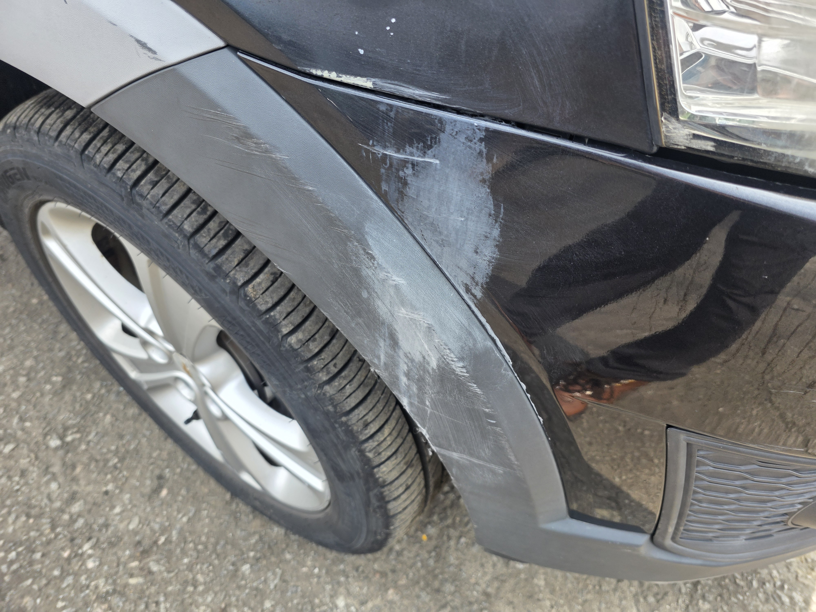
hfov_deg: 73.9
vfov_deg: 58.9
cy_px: 306
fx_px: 542
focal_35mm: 23
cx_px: 408
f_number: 1.7
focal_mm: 6.3
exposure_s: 1/359
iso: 32
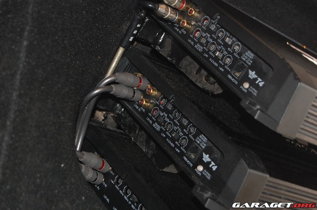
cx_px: 158
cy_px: 105
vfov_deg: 16.5
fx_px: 725
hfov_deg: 24.7
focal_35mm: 82
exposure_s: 1/60
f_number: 5.6
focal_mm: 55
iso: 400
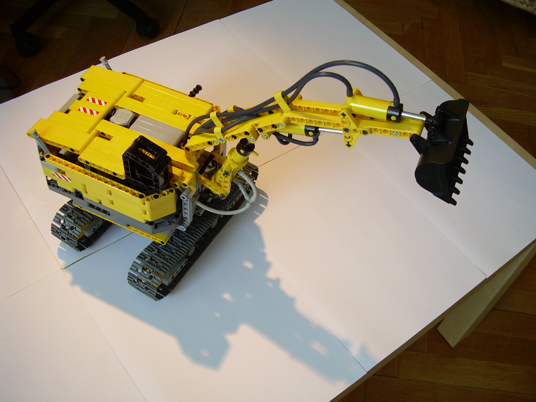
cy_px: 196
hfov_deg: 47.9
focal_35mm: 39
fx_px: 604
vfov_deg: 36.8
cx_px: 268
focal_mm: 6.3
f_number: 2.8
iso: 100
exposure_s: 1/71.3
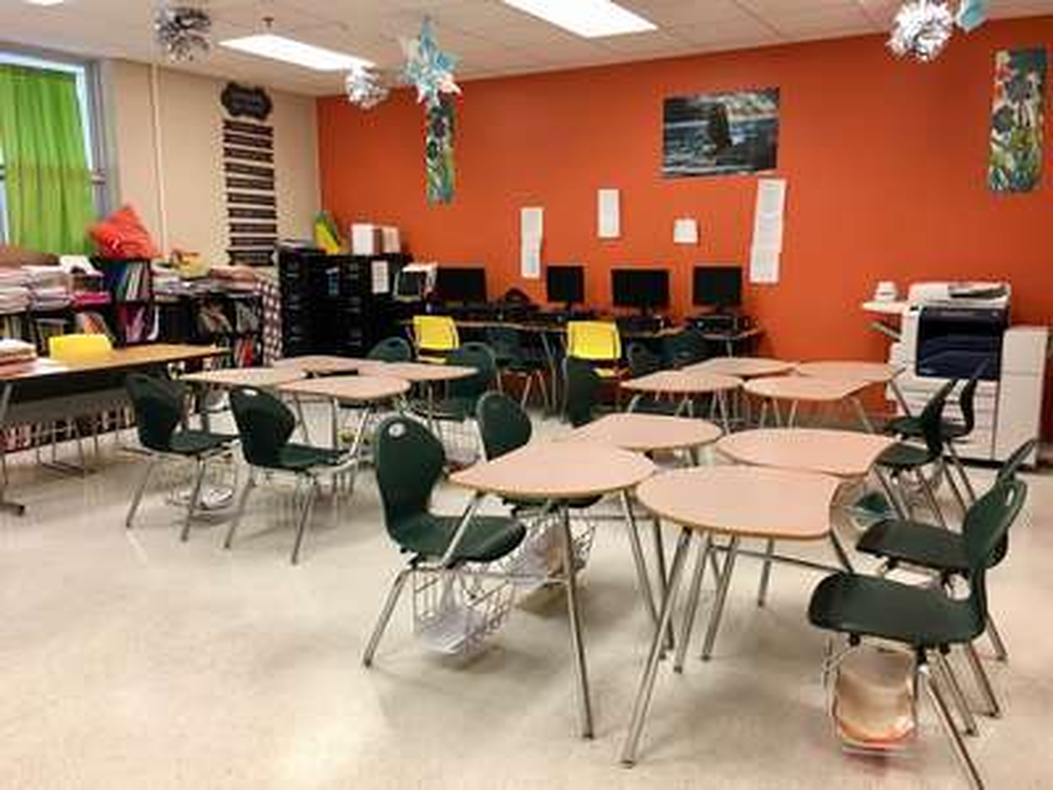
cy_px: 395
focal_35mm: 29
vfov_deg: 48.2
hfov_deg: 61.7
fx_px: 882
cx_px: 526
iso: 32
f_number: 2.2
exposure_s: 1/30
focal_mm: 4.15
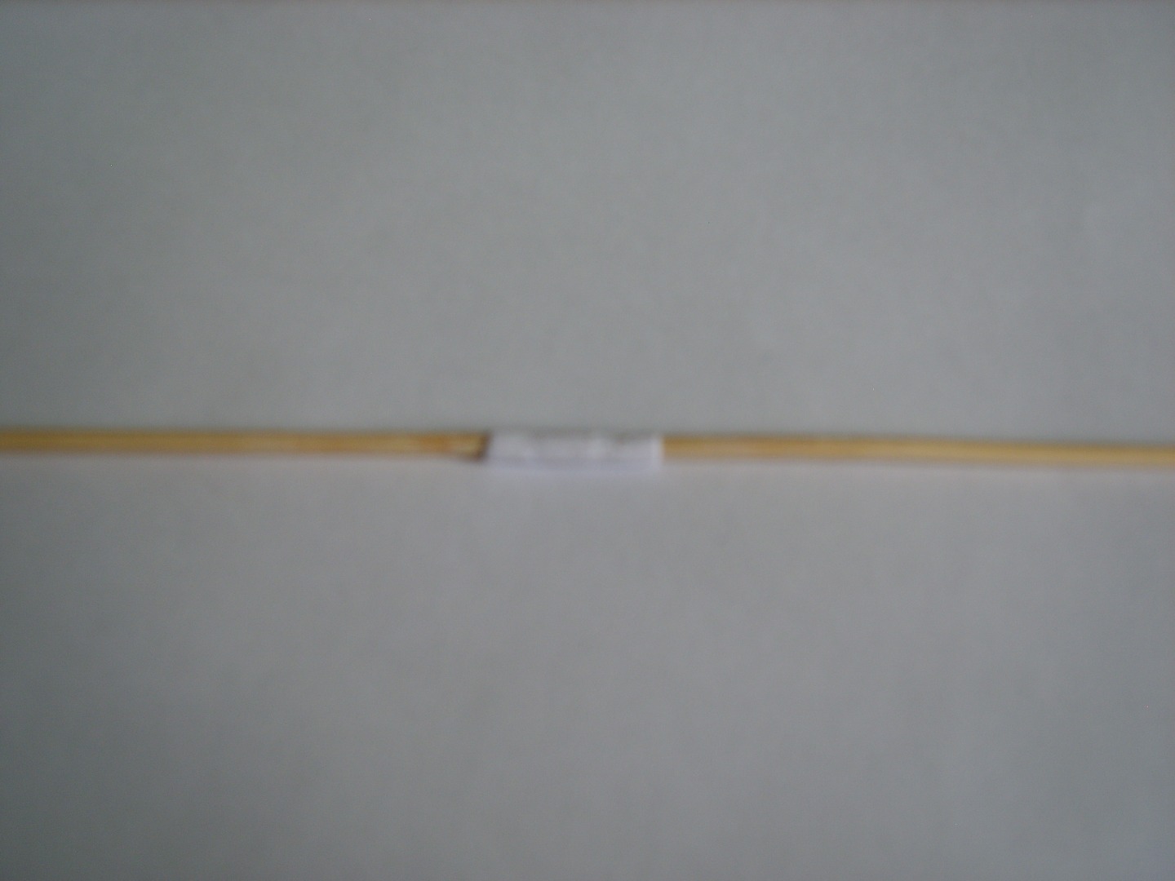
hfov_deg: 52.6
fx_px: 1188
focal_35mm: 35
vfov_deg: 40.7
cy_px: 440
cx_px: 588
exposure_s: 1/45
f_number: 2.8
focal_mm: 7.4
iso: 50
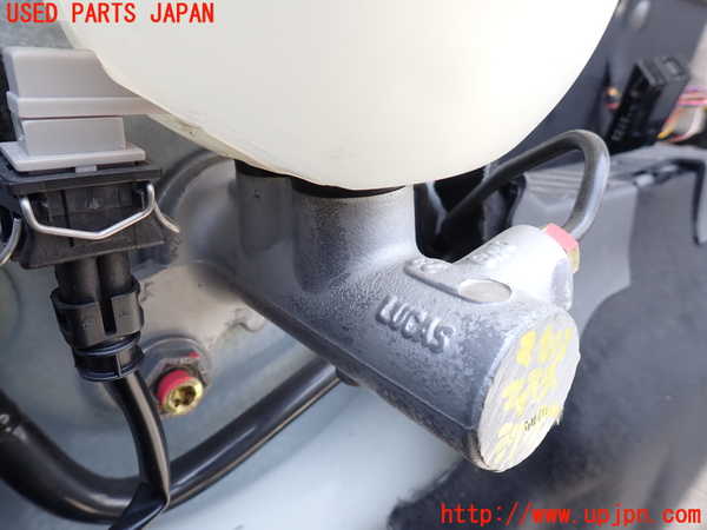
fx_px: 511
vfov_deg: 54.9
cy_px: 265
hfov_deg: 69.4
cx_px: 354
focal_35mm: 25
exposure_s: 1/100
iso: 100
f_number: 2.8
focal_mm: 4.5
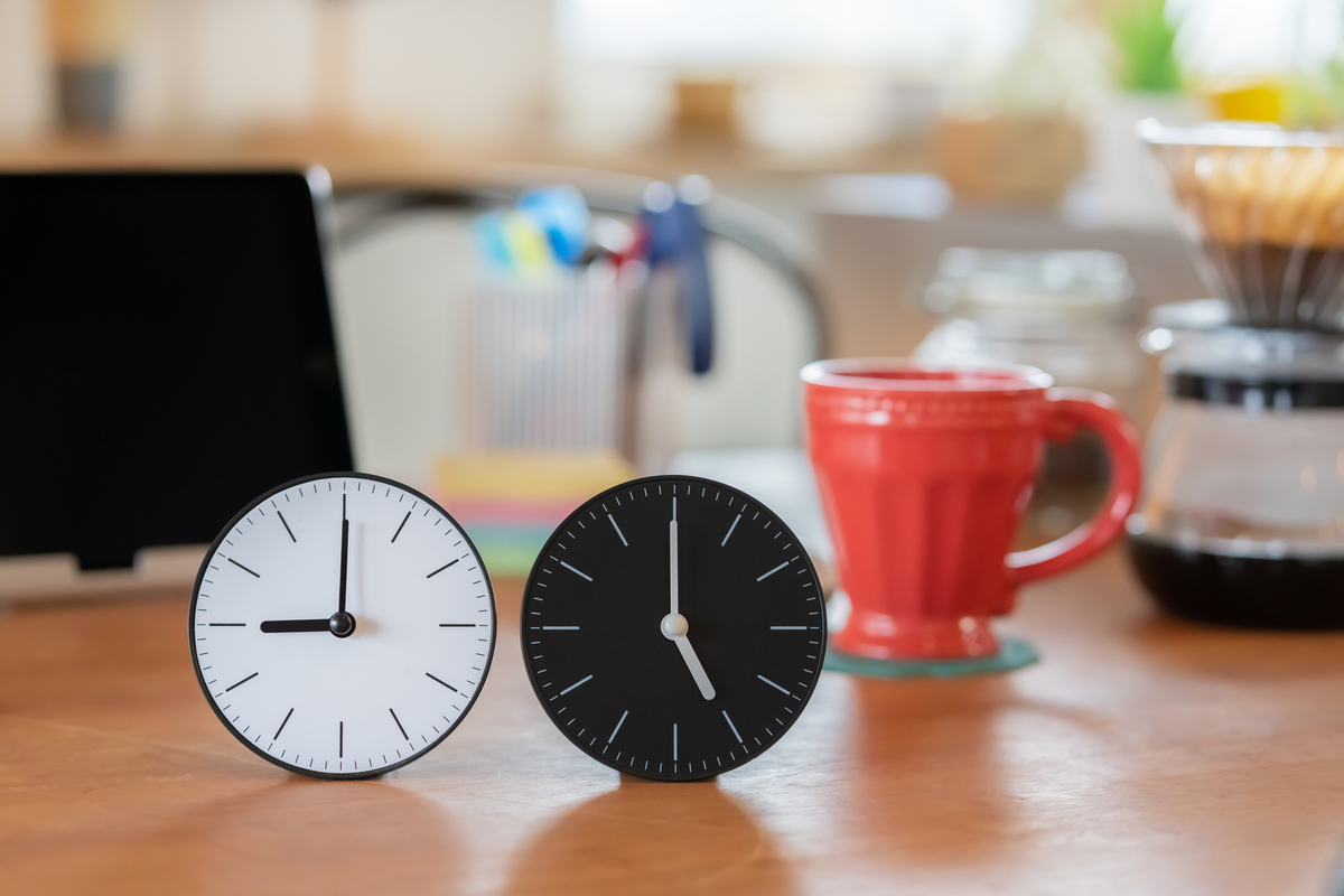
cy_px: 448
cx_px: 672
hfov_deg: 23.9
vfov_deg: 16.1
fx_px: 3173
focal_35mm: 85
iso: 640
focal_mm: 85
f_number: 3.5
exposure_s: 1/250
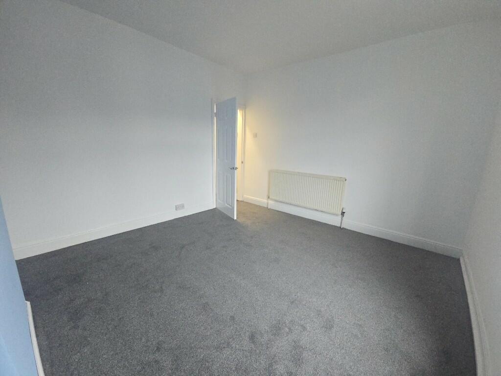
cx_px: 250
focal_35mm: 13
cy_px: 188
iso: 400
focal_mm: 2.2
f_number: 2.2
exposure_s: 1/60
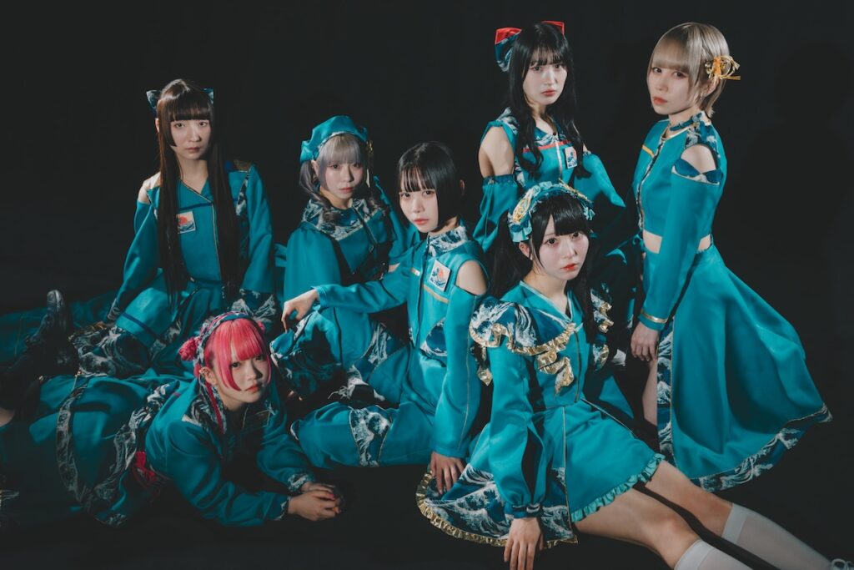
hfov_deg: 54.4
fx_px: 830
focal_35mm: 35
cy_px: 285
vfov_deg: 37.9
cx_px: 427
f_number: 10
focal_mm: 35
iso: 1250
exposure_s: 1/125
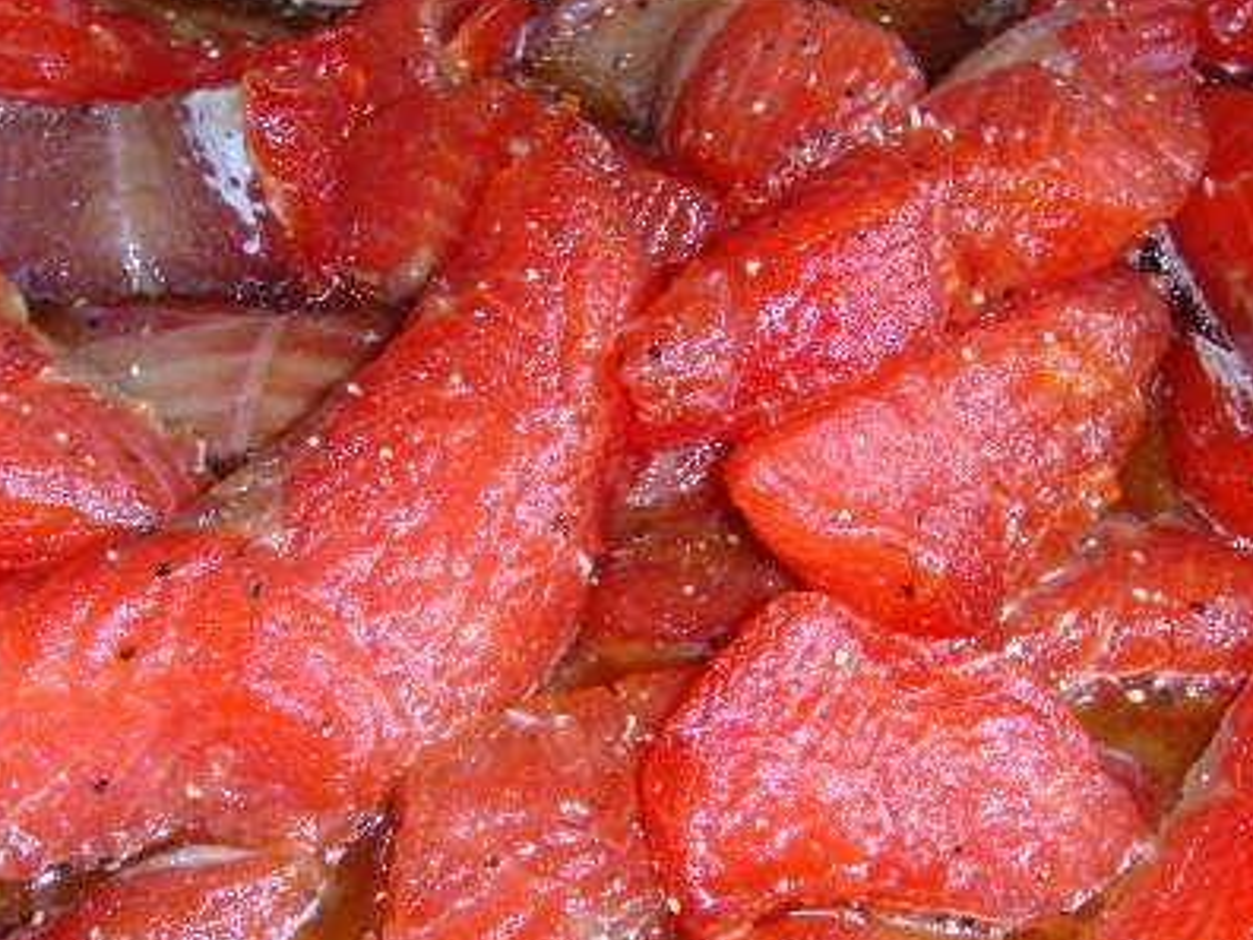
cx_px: 677
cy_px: 636
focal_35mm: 63
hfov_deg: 30.7
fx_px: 2280
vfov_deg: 23.2
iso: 200
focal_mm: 6.6
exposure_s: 1/45
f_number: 3.5
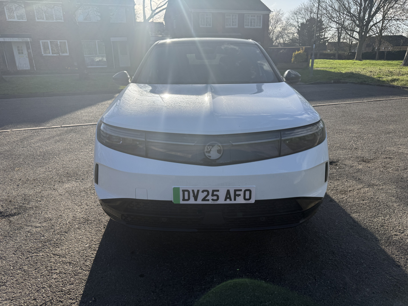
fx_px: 283
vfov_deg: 56.8
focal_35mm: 24
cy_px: 153
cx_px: 204
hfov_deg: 71.6
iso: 100
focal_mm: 6.76
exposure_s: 1/4673
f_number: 1.78
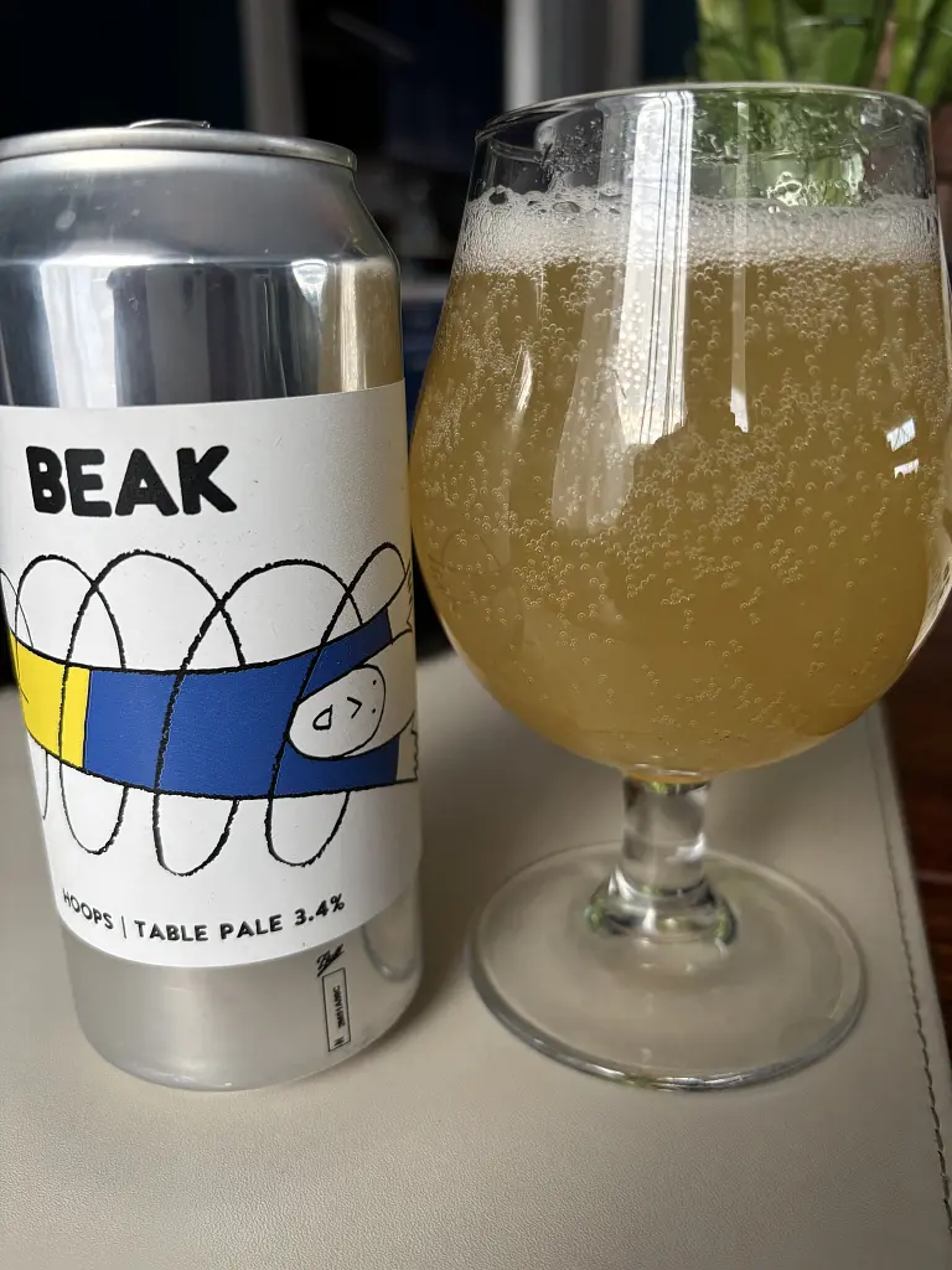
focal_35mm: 26
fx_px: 953
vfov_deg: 67.3
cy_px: 635
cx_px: 476
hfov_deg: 53.1
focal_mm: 5.96
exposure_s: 1/60
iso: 200
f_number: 1.6
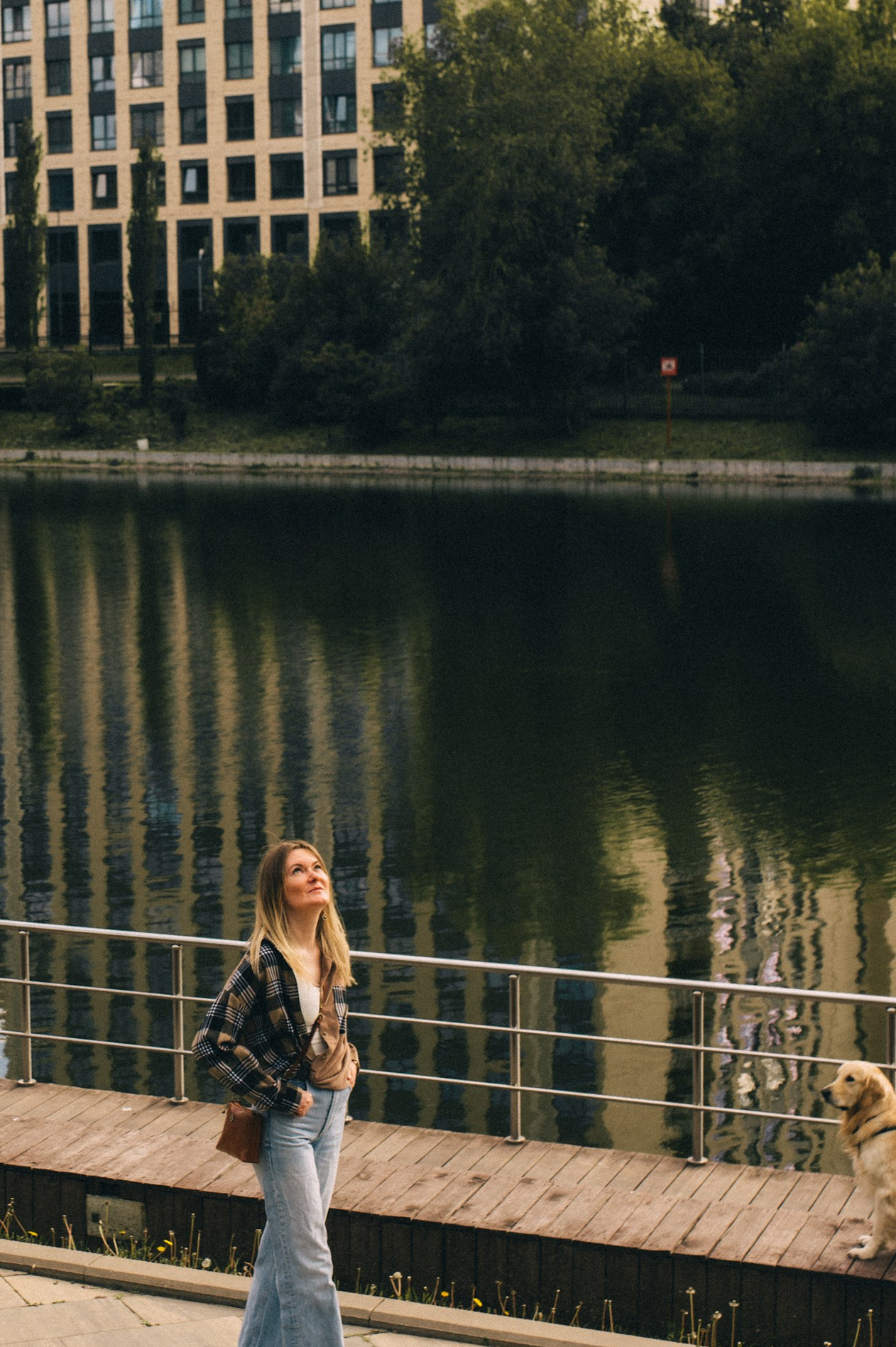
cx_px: 69
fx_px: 2654
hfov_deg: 18.8
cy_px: 559
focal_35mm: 71
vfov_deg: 28.4
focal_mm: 35
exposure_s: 1/500
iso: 100
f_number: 5.6
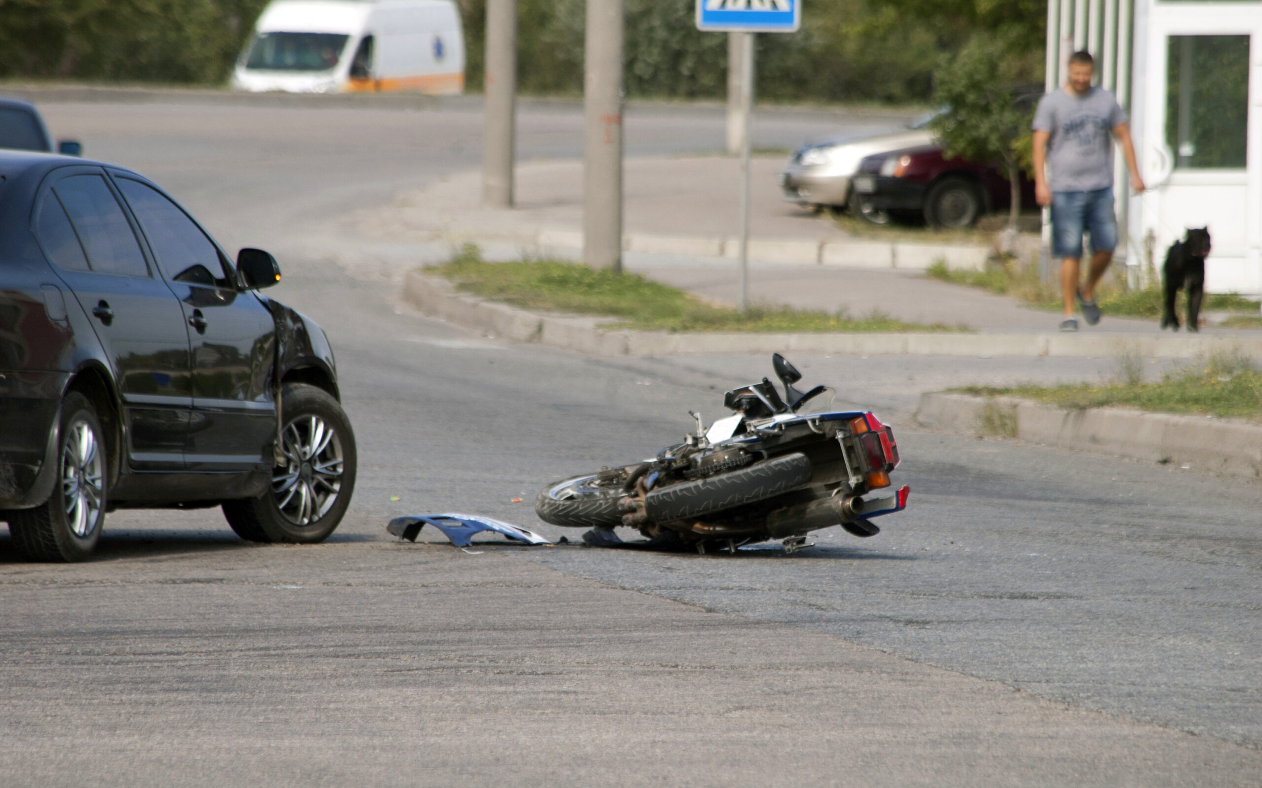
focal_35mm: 459
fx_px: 15785
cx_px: 631
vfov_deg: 2.9
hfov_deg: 4.6
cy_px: 381
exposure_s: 1/500
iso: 200
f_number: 8
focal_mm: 300
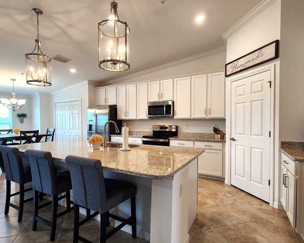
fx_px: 153
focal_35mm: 17
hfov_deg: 89.6
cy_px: 126
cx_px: 147
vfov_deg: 76.9
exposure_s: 1/60
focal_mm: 2.2
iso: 100
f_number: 2.2
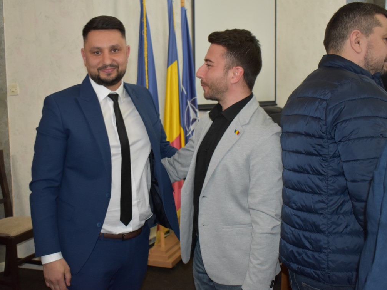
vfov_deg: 33.6
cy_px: 146
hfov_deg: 43.8
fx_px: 481
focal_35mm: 43
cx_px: 172
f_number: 4
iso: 1100
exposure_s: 1/60
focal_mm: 26
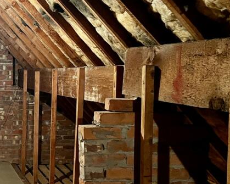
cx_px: -48
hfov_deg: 26.9
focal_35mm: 62
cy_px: 111
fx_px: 422
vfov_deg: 24.5
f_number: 1.6
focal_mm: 5.1
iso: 640
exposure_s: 1/33
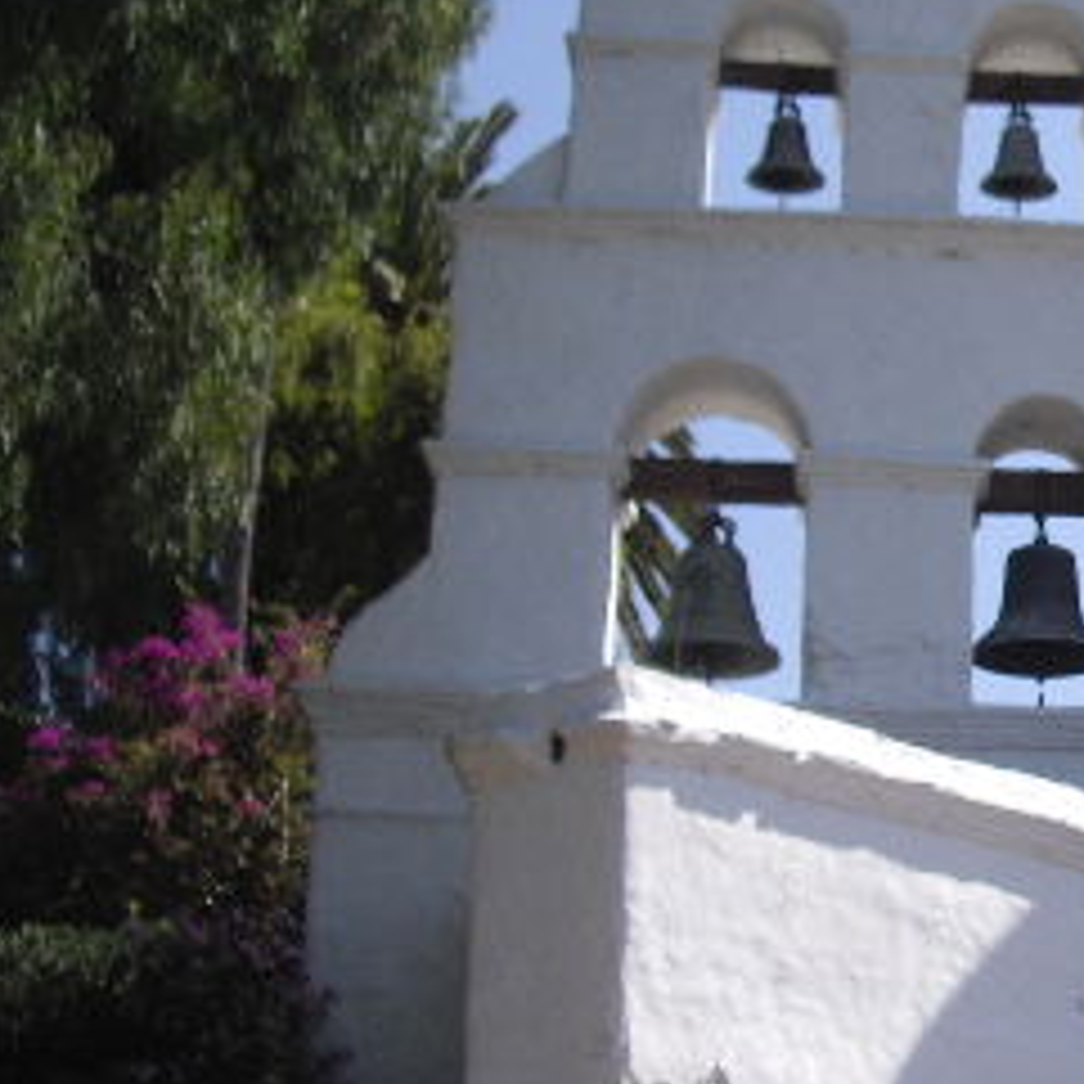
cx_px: 1430
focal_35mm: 103
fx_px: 3649
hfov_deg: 16.0
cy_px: 535
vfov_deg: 16.9
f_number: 2.8
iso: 50
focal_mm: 7.9
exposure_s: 1/800
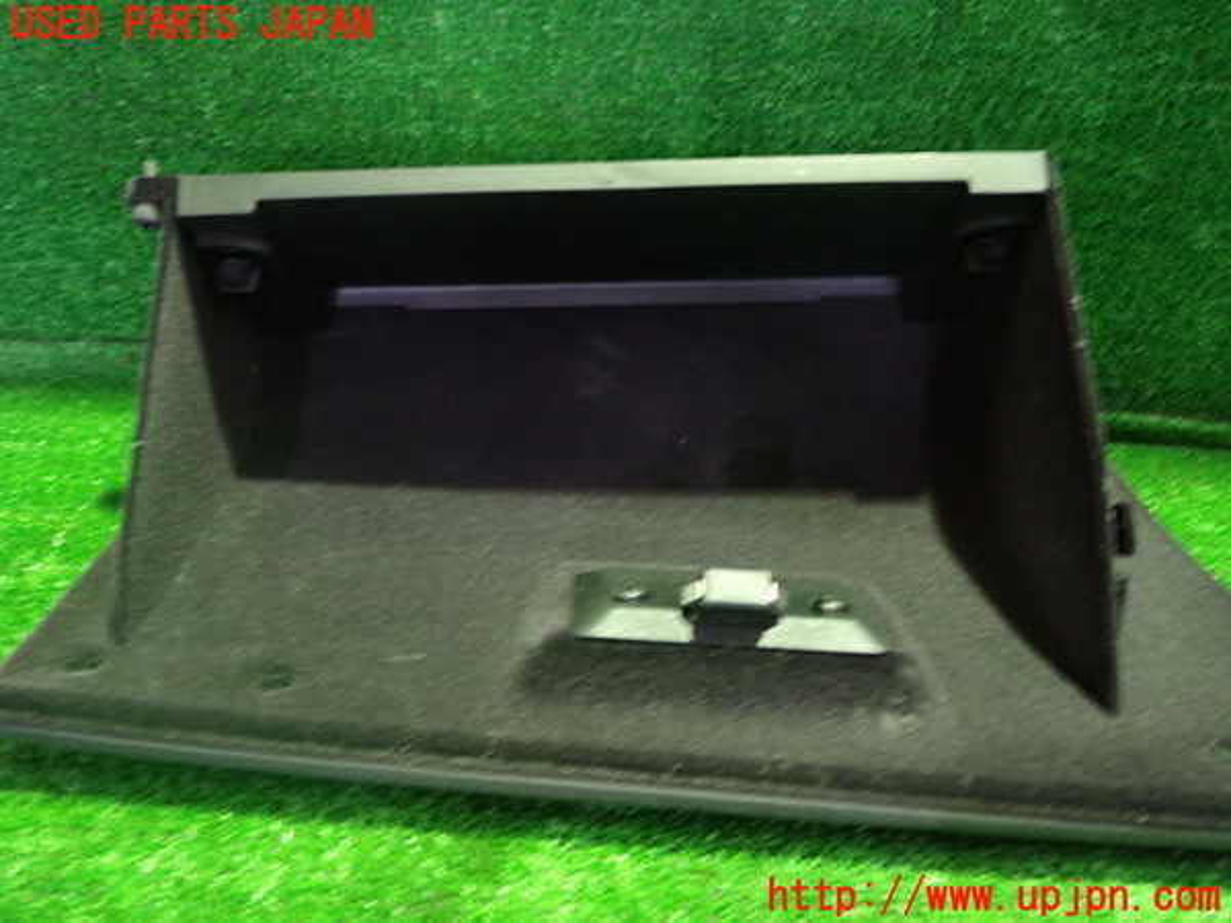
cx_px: 616
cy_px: 462
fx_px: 1067
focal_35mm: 30
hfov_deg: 60.0
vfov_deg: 46.8
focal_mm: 5.4
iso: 800
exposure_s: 1/8
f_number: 2.3
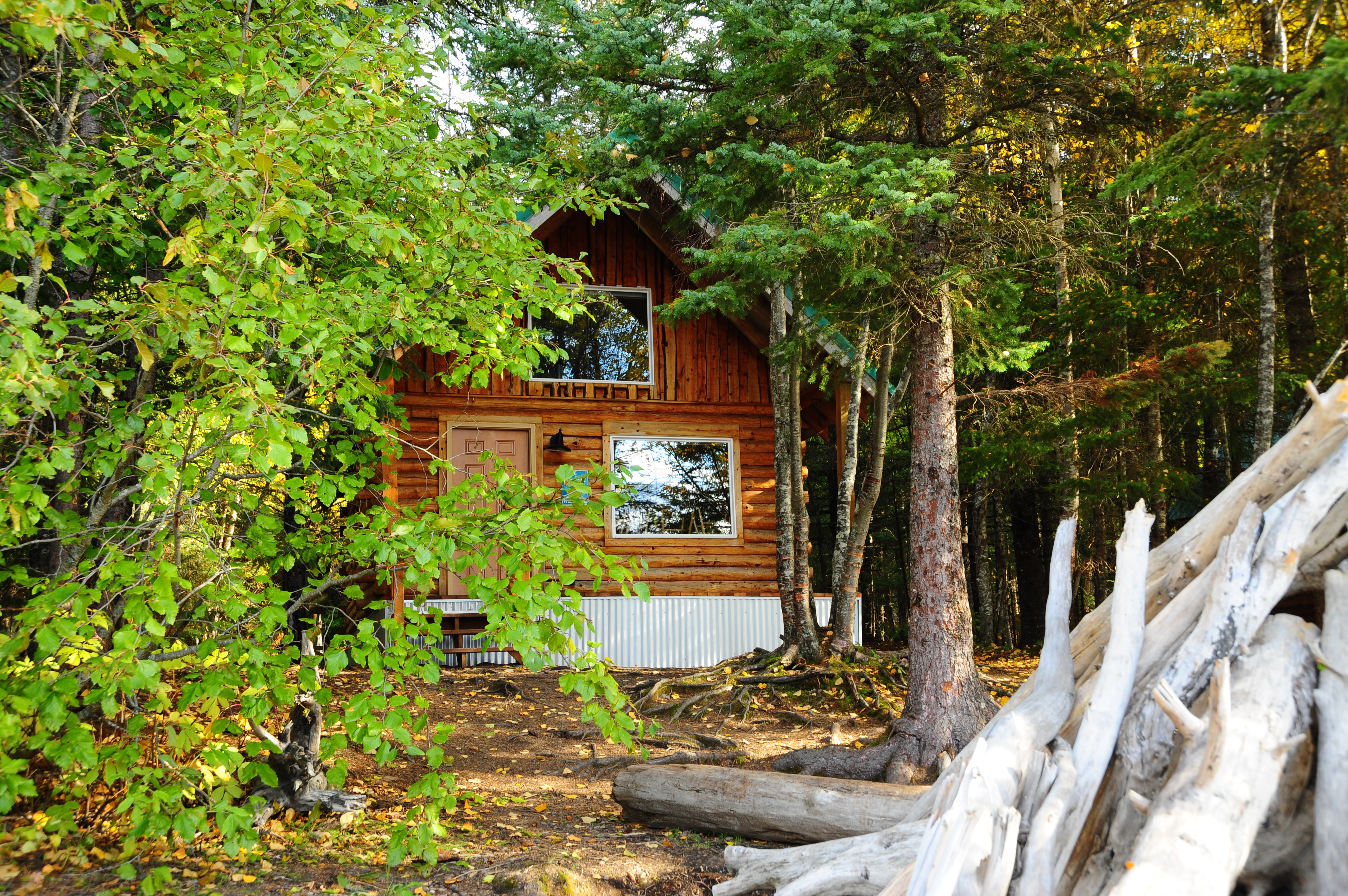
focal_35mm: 38
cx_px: 674
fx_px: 1422
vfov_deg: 35.0
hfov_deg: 50.7
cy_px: 448
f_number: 10
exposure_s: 1/20
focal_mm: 38
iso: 200
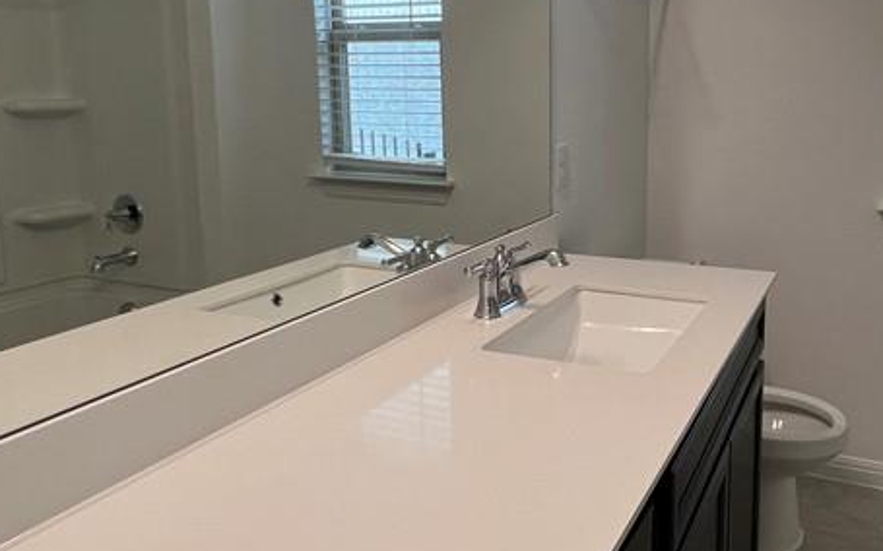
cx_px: 594
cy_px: 192
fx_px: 746
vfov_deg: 40.2
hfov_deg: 59.7
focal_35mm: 31
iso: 100
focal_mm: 1.57
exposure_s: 1/120
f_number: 1.8
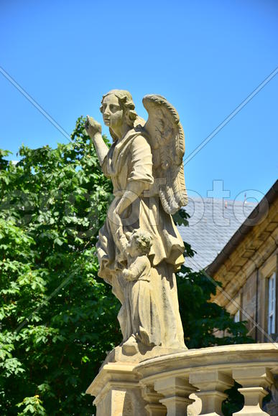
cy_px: 208
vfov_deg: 13.0
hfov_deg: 8.7
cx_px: 139
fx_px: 1823
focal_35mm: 158
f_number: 5.6
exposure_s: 1/250
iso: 100
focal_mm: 105
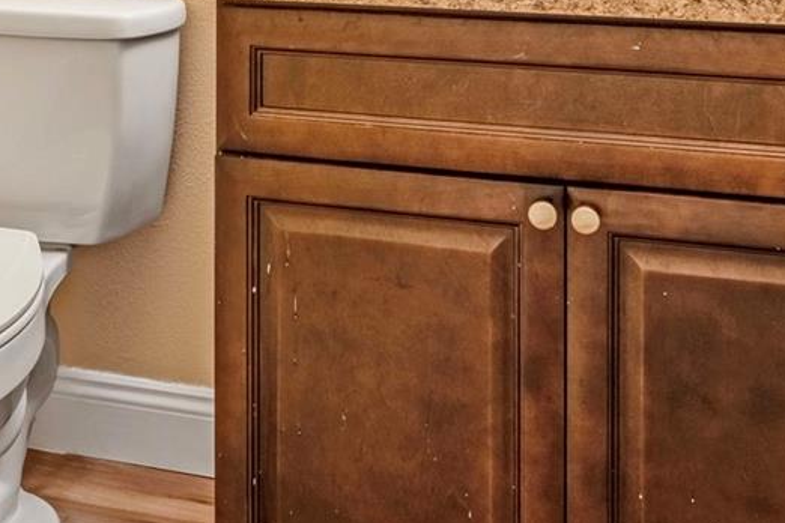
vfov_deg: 22.6
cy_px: -230
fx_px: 1102
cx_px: 241
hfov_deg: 38.6
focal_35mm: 51
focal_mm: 11
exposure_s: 1/30
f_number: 9
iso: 250
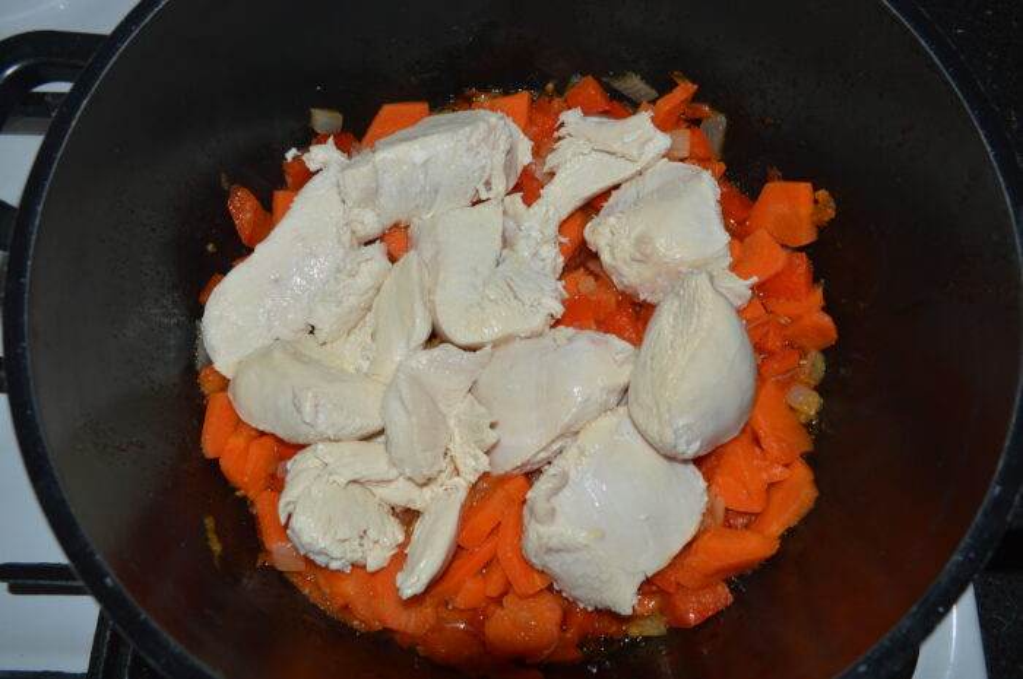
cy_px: 340
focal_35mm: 27
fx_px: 766
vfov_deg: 47.8
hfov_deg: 67.4
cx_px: 512
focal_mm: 18
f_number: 8
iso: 100
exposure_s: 1/60
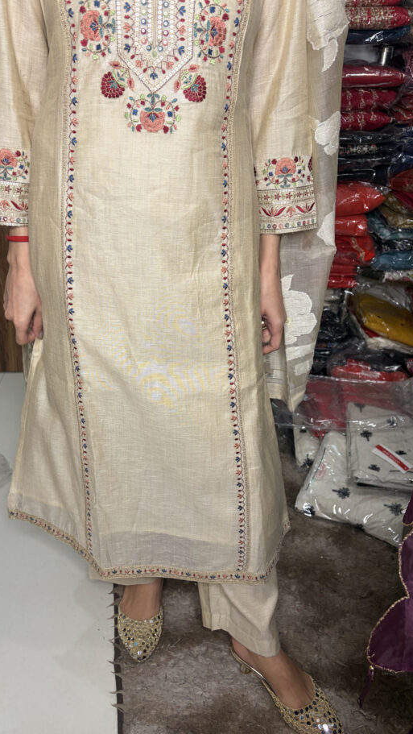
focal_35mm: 29
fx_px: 564
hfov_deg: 40.1
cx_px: 175
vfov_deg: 66.0
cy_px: 375
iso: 100
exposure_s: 1/50
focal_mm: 5.96
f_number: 1.6
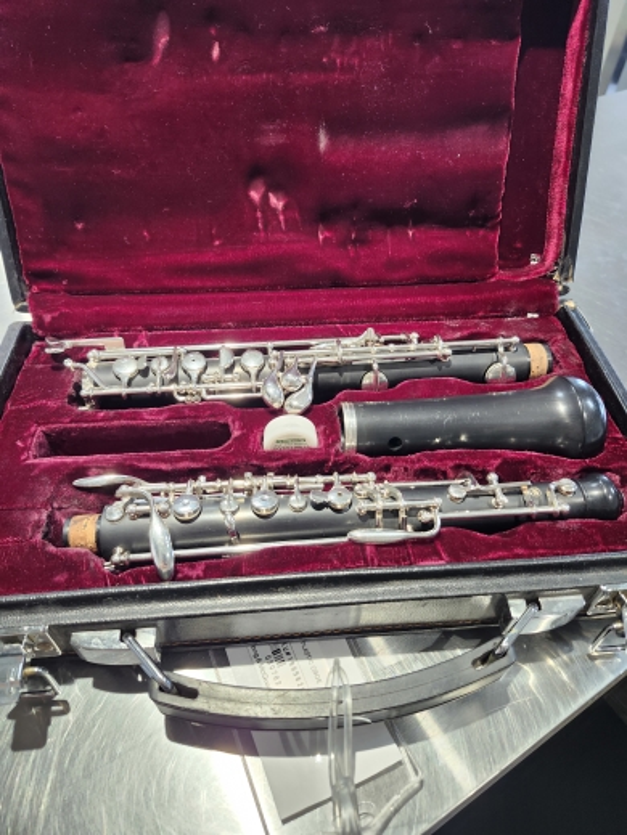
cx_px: 314
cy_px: 418
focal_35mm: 23
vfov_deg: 73.9
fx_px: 555
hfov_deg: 58.9
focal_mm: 5.54
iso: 250
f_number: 1.8
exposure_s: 1/120
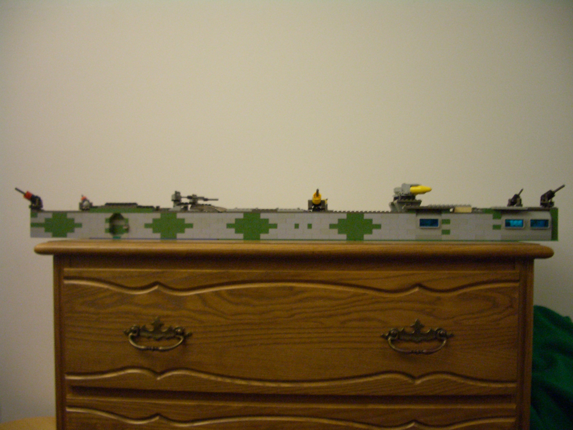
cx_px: 286
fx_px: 579
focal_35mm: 35
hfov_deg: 52.6
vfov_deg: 40.7
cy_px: 215
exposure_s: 1/13
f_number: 2.6
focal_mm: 5.8
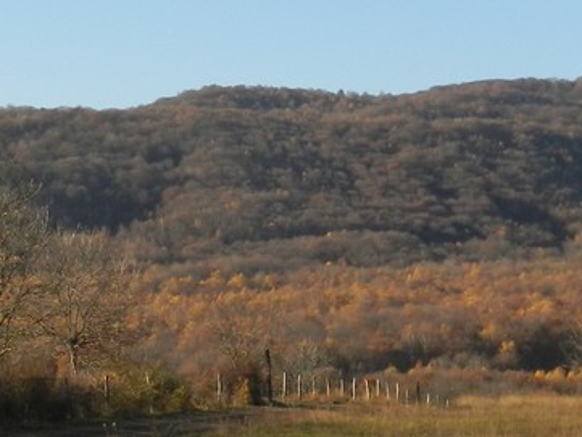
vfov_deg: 9.1
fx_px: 2741
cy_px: 371
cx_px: 64
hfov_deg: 12.0
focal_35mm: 163
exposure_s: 1/800
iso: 160
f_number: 4.2
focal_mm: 8.1
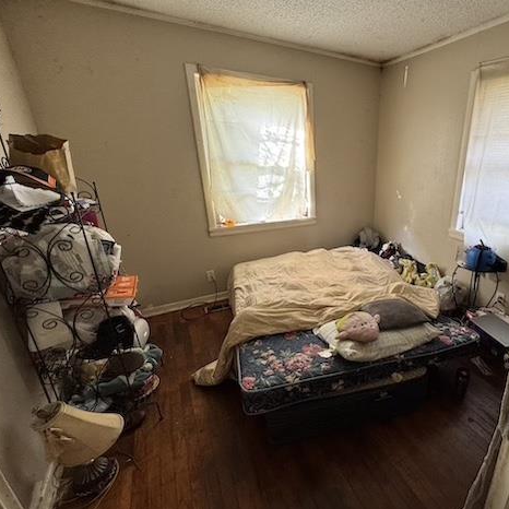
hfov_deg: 80.8
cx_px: 344
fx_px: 283
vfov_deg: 84.0
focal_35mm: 17
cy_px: 253
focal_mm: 2.22
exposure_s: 1/99
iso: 200
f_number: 2.2
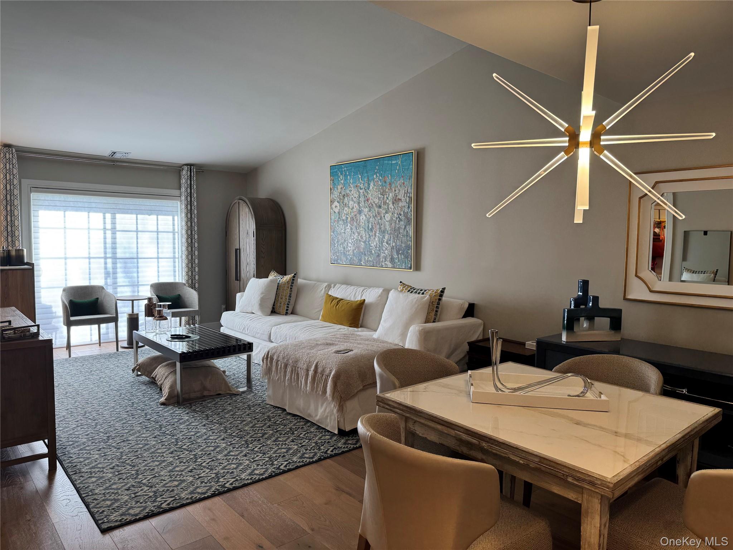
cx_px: 366
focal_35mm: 24
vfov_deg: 56.8
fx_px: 508
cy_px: 275
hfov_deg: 71.6
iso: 64
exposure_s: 1/120
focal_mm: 6.76
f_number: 1.78
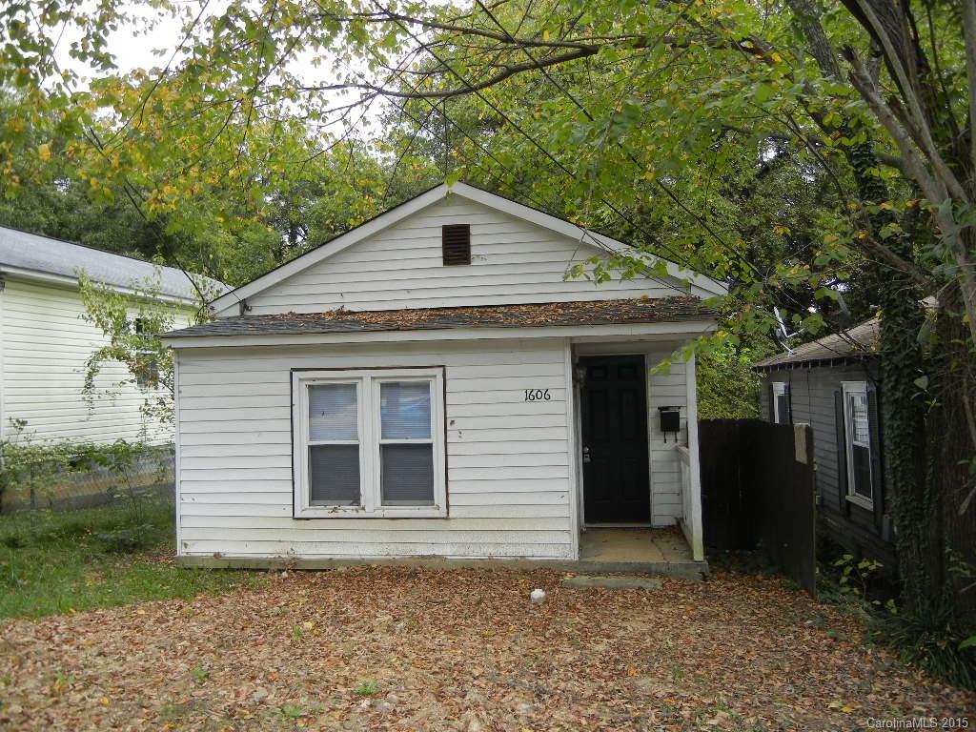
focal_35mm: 30
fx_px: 846
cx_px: 488
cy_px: 366
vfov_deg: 46.8
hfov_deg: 60.0
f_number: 3.5
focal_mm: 5.4
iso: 160
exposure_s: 1/295
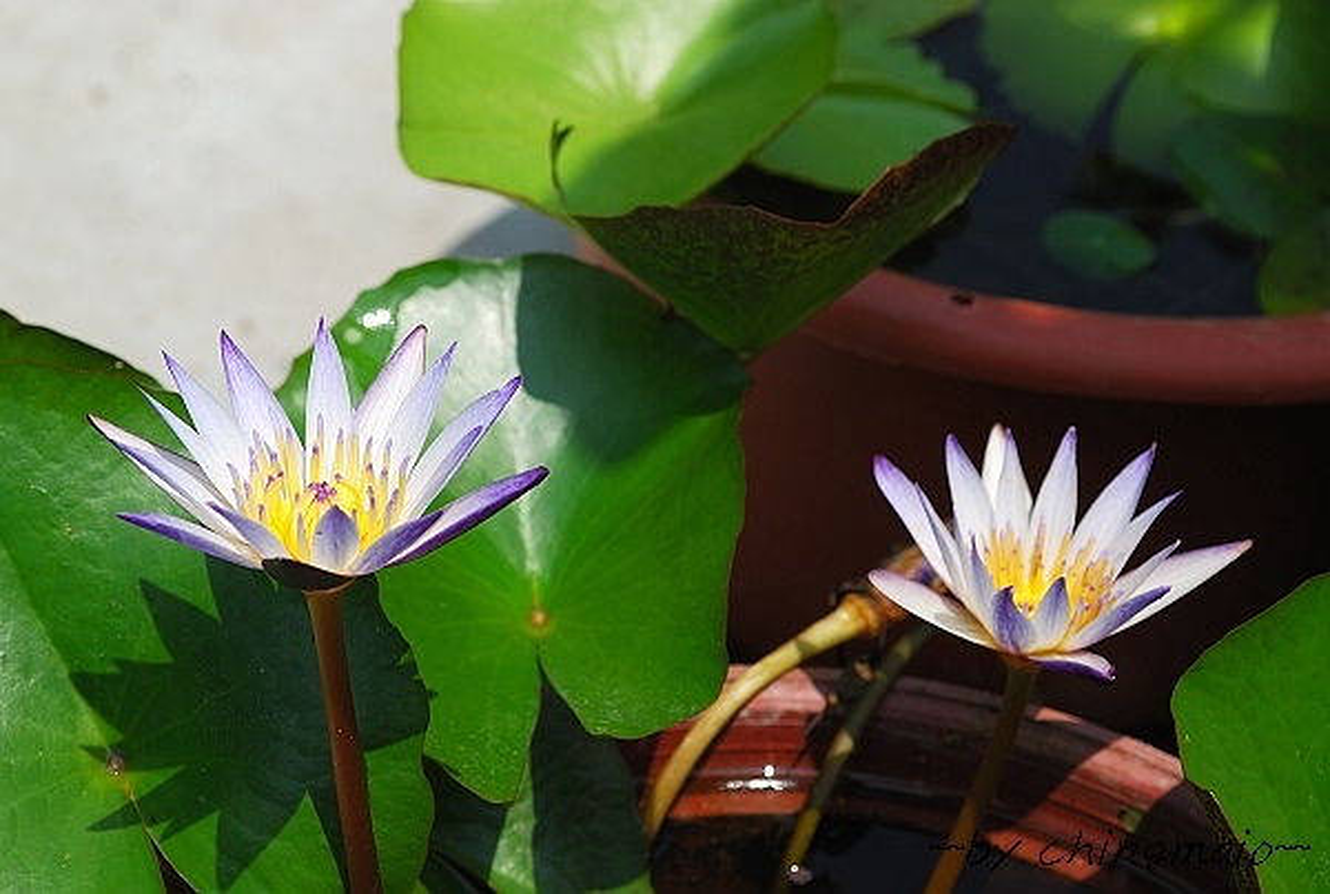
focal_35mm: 72
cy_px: 447
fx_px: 2666
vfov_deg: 19.0
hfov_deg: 28.0
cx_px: 665
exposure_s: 1/400
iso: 100
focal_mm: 48
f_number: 8
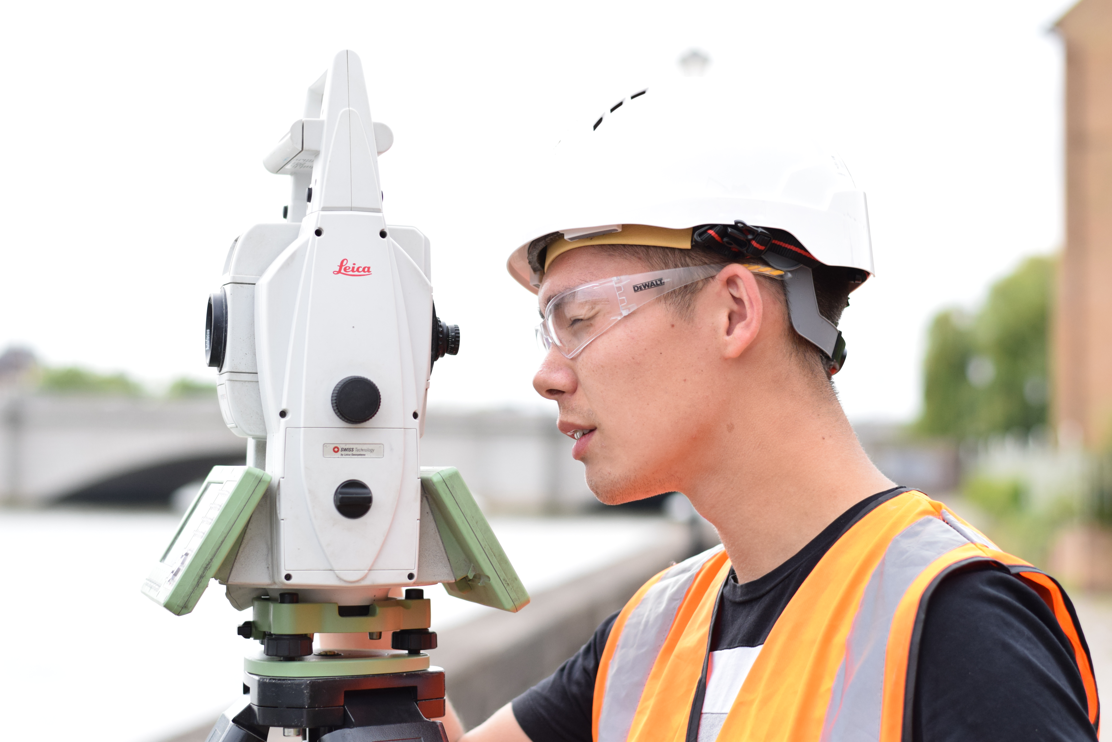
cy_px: 371
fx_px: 2316
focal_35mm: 75
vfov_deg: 18.2
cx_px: 556
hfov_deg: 27.0
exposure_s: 1/4000
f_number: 2.5
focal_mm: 50
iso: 800
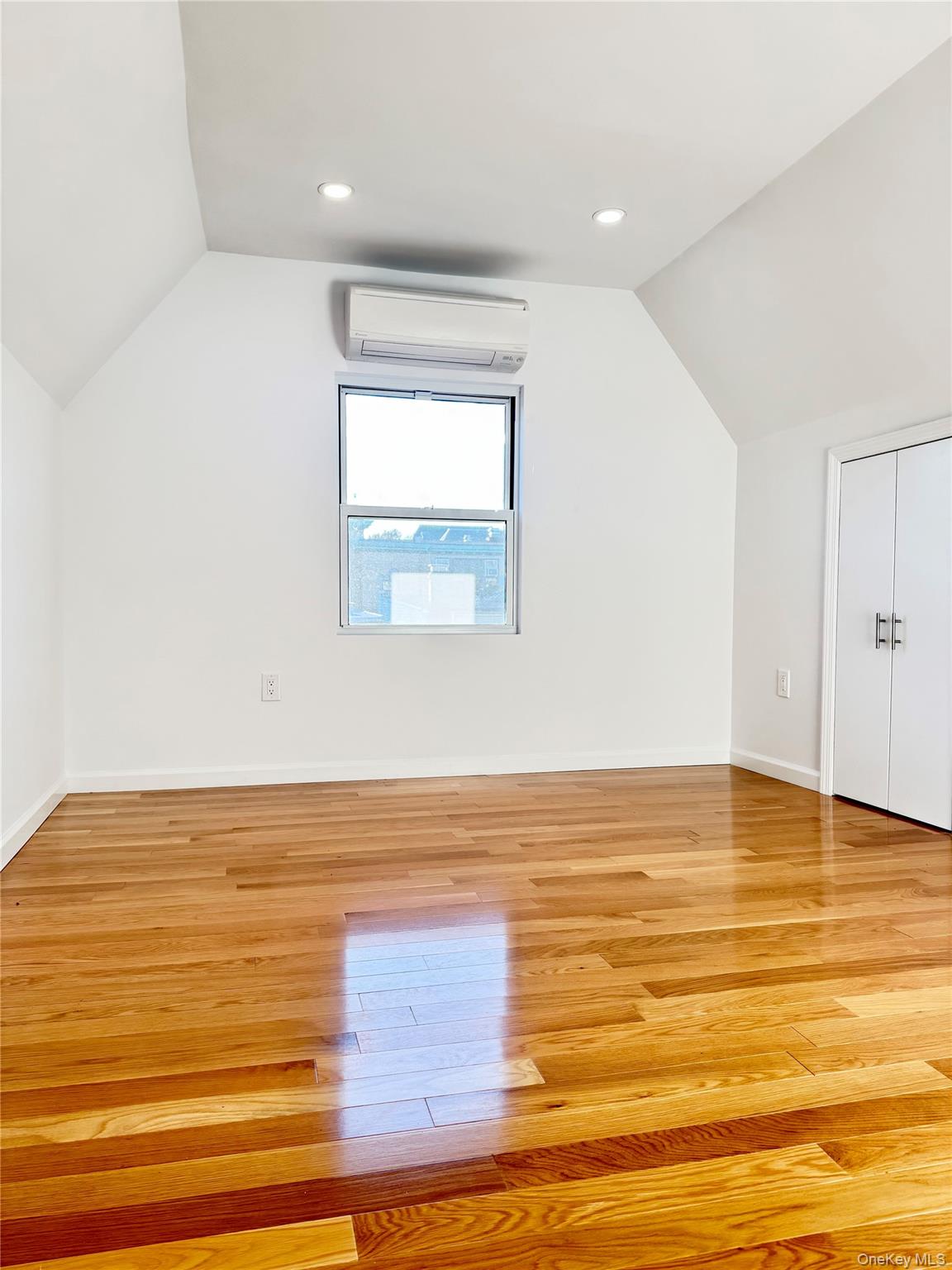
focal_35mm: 24
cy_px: 635
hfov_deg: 56.8
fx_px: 880
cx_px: 476
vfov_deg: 71.6
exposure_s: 1/120
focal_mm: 6.76
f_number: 1.78
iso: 80
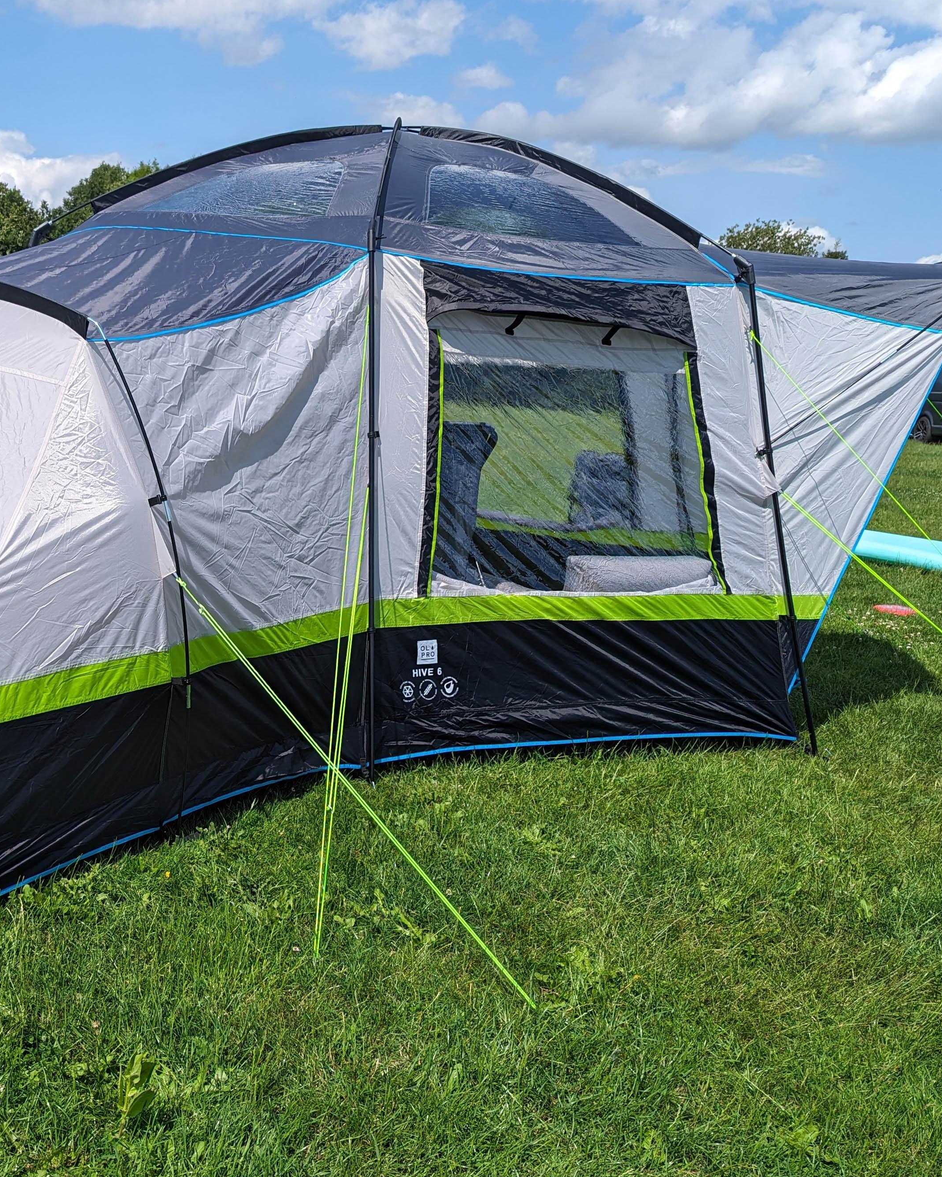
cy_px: 658
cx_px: 144
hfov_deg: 39.0
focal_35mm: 36
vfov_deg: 50.2
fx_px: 1255
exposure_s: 1/2513
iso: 45
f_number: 1.85
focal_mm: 6.81
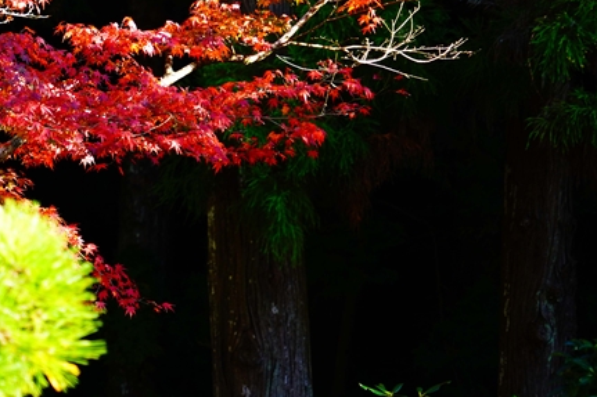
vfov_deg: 6.3
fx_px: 3630
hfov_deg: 9.4
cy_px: 63
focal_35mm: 219
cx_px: 80
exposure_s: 1/125
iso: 400
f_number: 5.6
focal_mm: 118
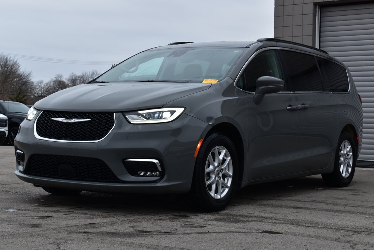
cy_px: 125
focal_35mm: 68
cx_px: 187
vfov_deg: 20.2
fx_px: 701
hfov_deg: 29.9
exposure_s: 1/100
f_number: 9
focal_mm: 45
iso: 400
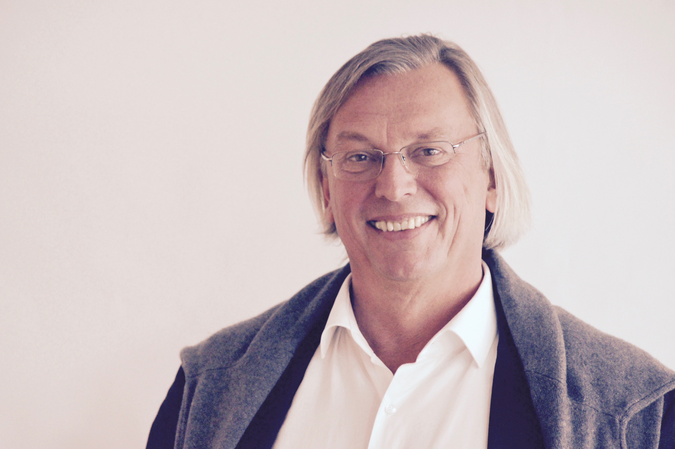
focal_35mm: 202
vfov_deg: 6.8
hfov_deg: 10.2
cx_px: 338
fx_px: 3795
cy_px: 224
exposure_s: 1/80
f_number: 4.5
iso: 1600
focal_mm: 135
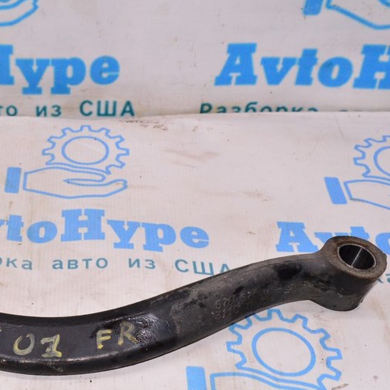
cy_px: 230
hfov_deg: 26.8
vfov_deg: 28.2
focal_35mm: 61
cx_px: 5
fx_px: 776
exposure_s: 1/200
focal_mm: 23
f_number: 8
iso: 1600
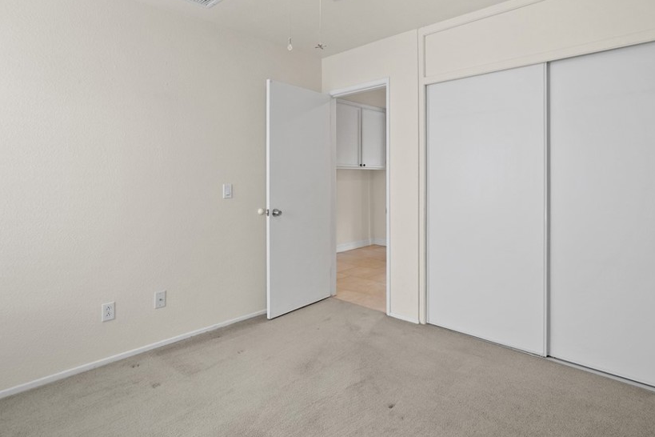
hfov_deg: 83.5
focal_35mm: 20
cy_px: 187
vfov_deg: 61.7
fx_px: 364
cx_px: 370
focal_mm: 16
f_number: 4
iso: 1000
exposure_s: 1/15
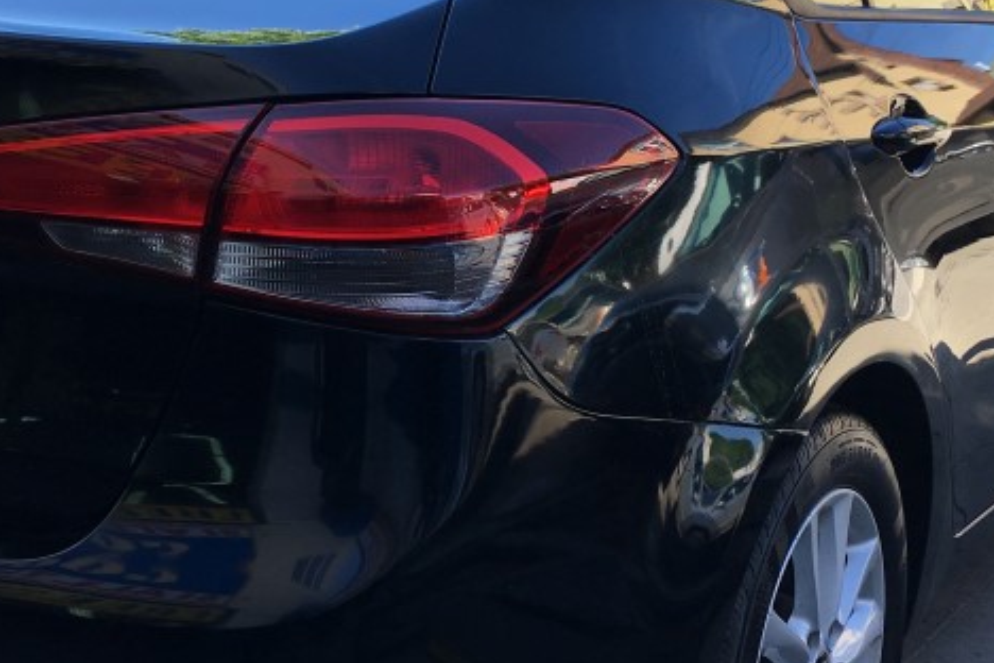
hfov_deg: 30.4
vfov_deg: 20.6
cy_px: 266
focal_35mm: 66
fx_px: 1822
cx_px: 393
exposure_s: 1/281
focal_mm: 4.15
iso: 25
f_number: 2.2
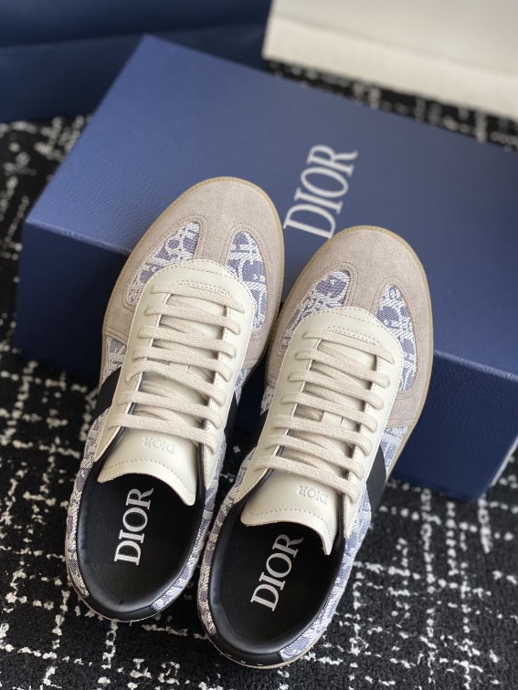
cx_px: 262
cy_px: 349
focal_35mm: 55
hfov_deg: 26.6
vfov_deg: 34.9
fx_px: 1097
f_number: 2
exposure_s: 1/242
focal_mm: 6
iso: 20
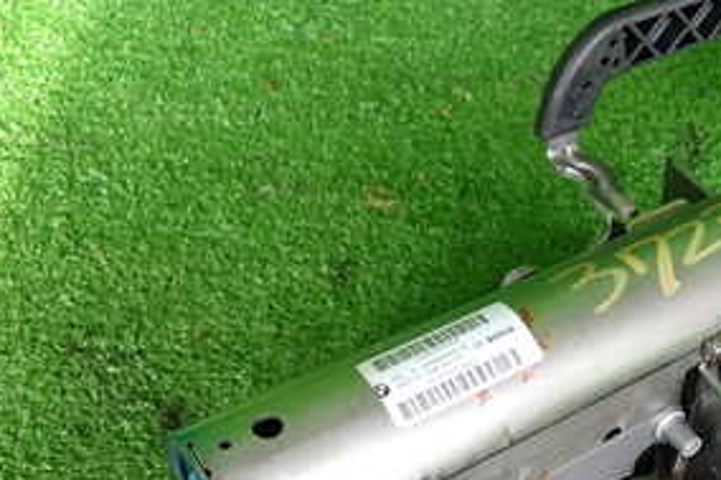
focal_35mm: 55
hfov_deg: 35.0
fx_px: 1101
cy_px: 409
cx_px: 584
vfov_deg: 24.1
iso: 200
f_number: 2
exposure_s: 1/50
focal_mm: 4.5
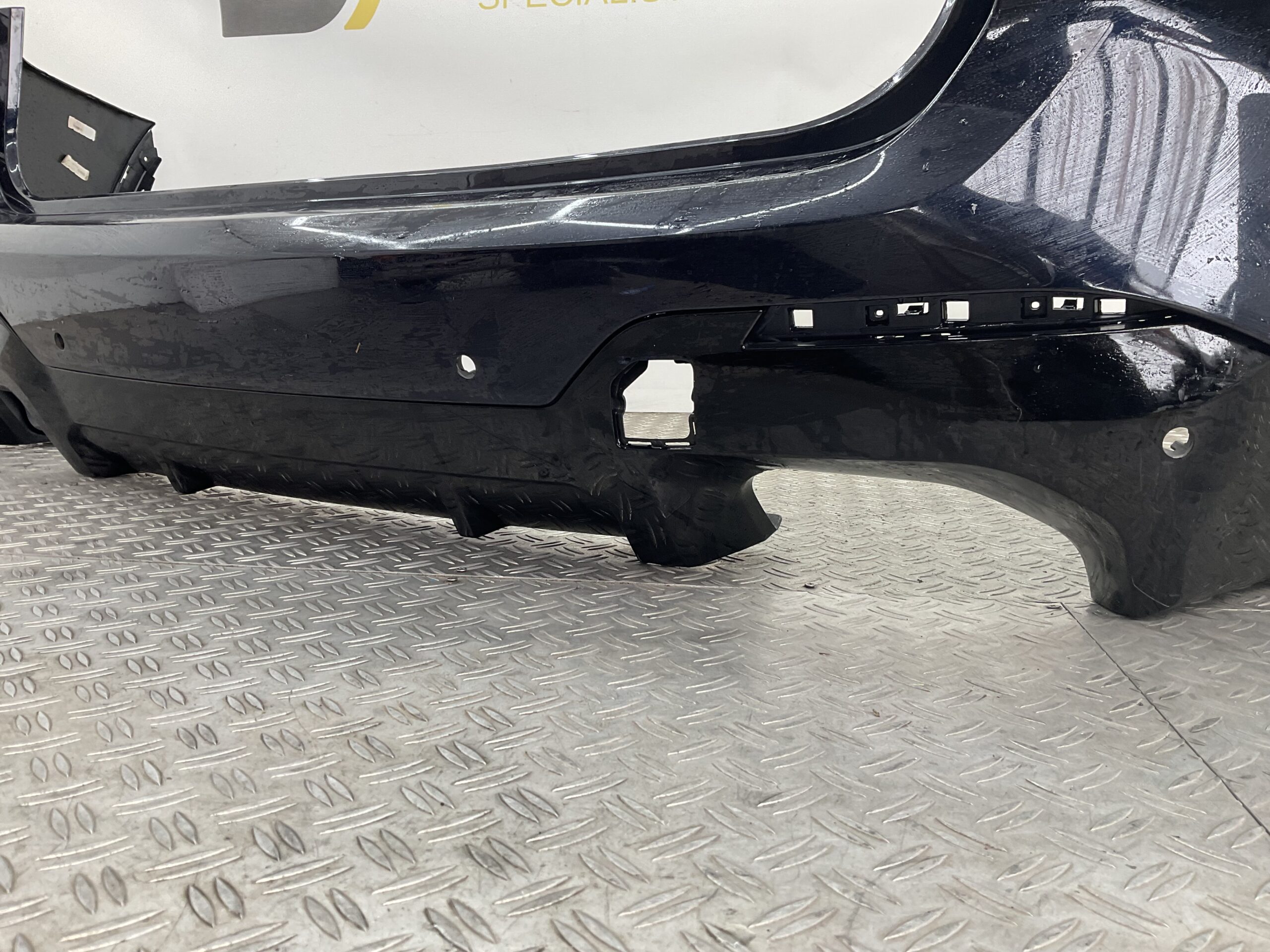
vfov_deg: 48.2
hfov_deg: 61.7
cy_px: 476
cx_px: 635
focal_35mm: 29
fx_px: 1064
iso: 32
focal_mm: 3
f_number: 1.8
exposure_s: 1/100
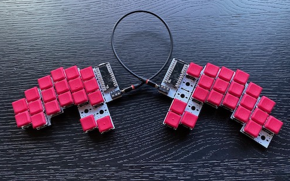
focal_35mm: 28
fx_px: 221
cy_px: 86
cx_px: 146
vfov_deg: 44.6
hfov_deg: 66.4
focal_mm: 4.25
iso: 500
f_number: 1.8
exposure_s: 1/52
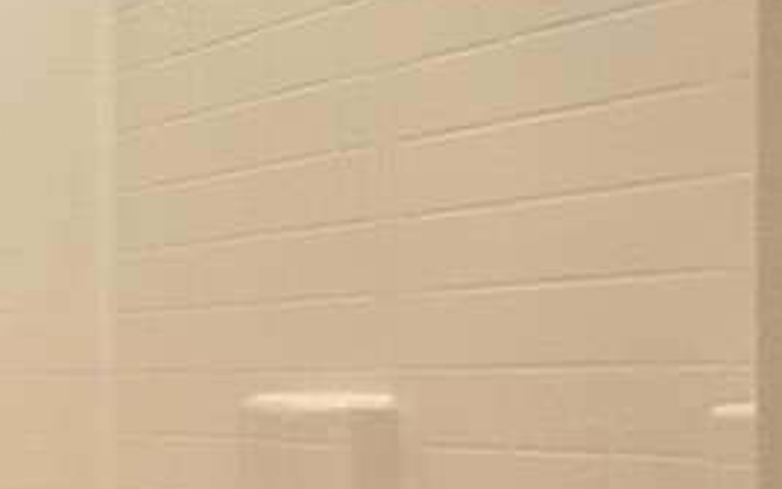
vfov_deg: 22.5
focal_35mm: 57
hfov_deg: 22.2
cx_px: -609
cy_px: 384
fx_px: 1215
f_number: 2.2
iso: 200
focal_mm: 2.22
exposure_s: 1/120
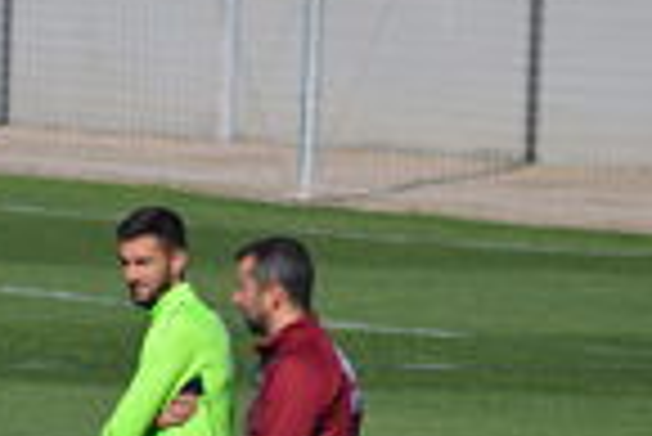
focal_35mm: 1238
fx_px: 22444
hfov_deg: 1.7
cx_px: 261
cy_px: 458
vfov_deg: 1.1
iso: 250
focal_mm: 300
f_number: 5.6
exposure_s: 1/2000
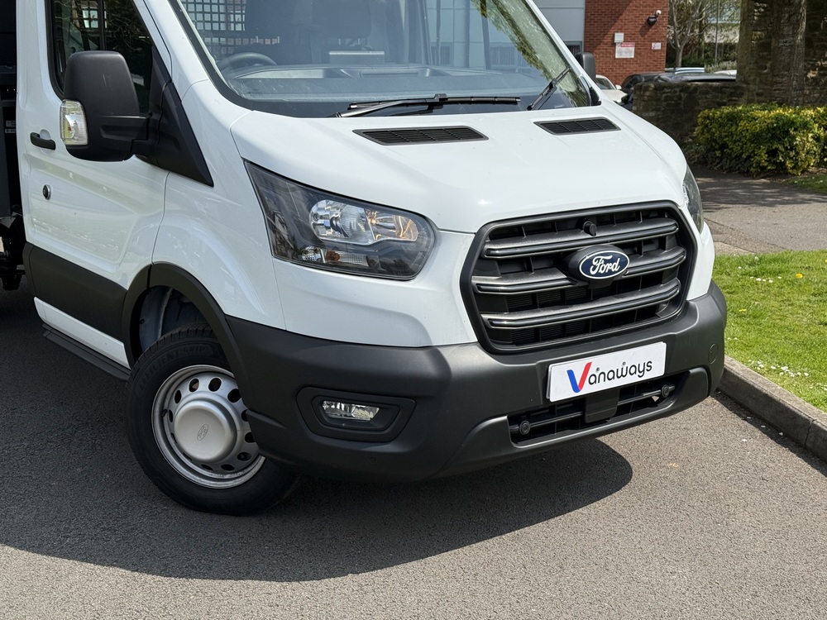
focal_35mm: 48
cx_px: 414
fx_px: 1147
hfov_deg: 39.7
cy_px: 310
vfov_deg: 30.3
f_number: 1.78
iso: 64
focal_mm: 6.76
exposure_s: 1/6024
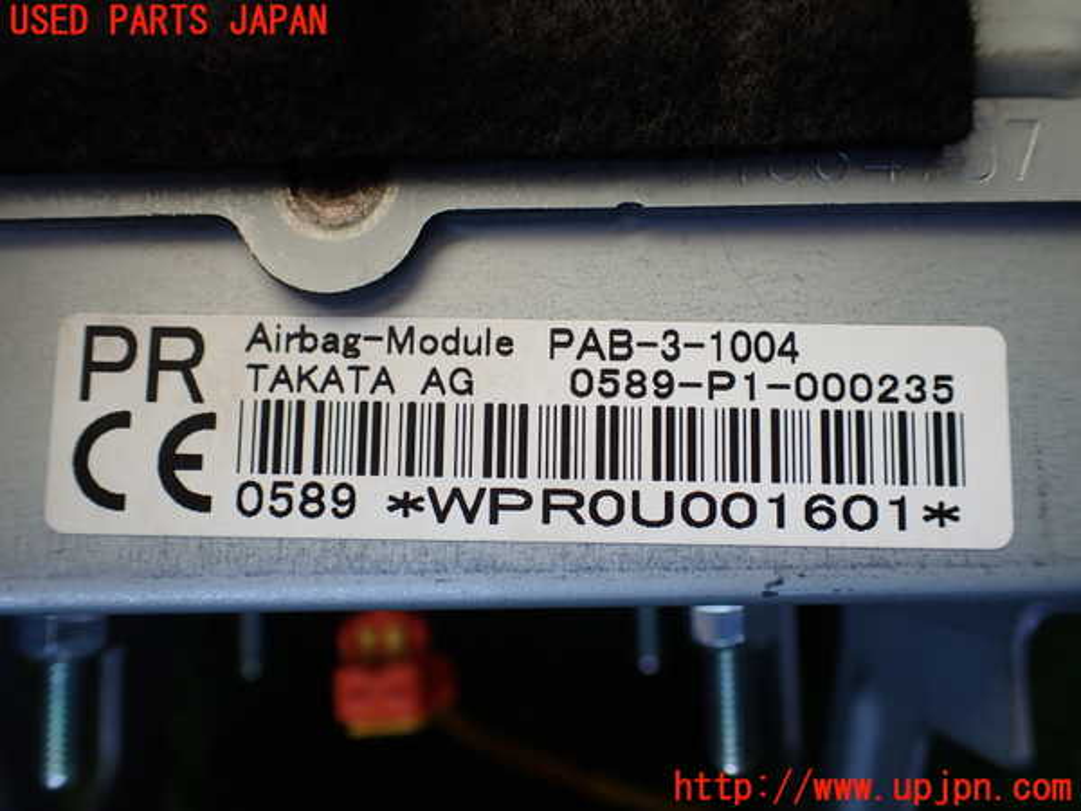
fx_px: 937
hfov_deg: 60.0
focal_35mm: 30
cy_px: 406
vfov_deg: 46.8
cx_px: 540
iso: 100
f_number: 2.3
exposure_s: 1/200
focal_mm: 5.4
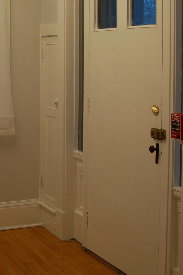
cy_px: 58
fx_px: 566
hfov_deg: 18.1
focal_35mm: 74
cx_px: 22
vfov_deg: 26.9
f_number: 4
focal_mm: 28
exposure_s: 1/60
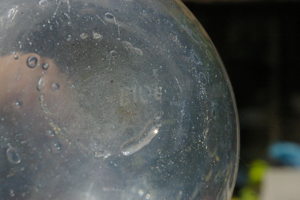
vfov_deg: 34.1
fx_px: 325
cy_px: 100
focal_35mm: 39
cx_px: 150
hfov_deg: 49.6
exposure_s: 1/1000
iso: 1600
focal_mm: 26
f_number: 11
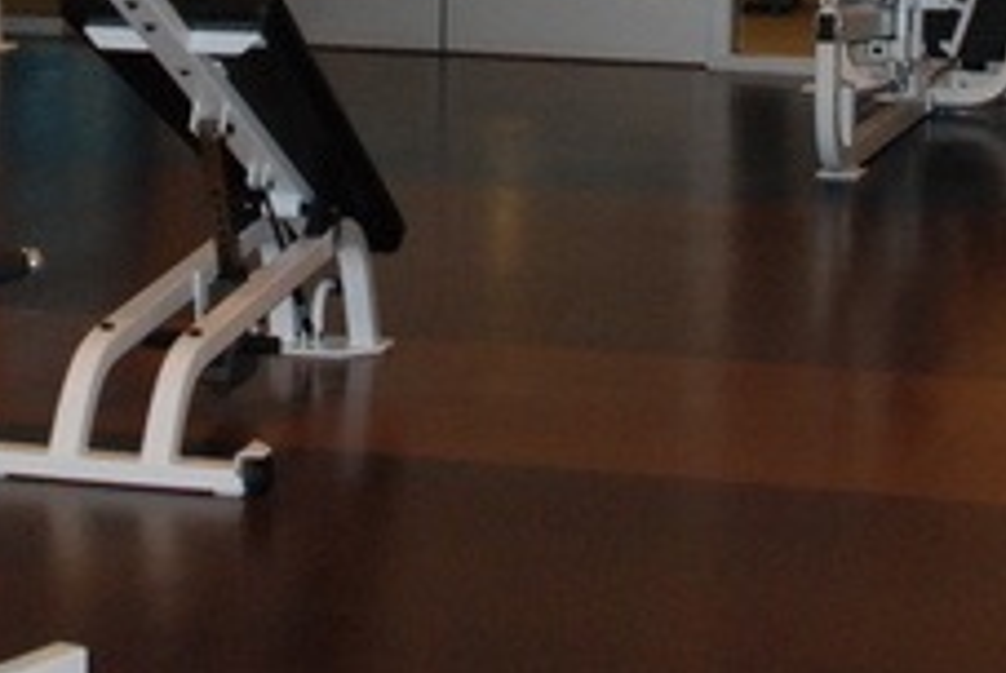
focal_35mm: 127
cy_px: -219
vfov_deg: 10.6
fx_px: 3553
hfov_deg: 16.1
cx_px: 474
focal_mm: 24
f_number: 5
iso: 800
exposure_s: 1/60
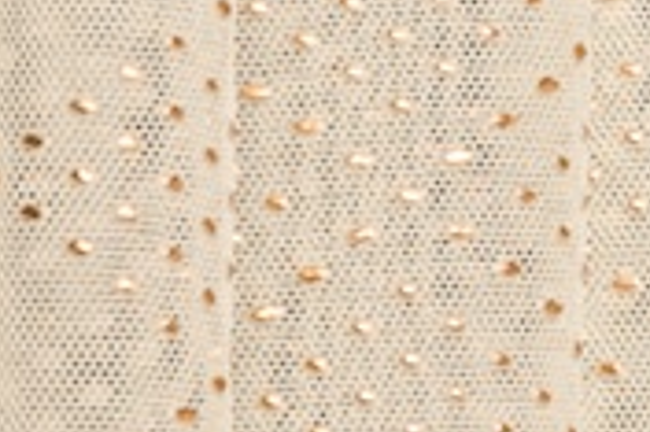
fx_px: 11039
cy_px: 138
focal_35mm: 612
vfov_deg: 2.2
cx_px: 746
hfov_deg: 3.4
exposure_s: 1/800
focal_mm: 120
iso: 400
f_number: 10
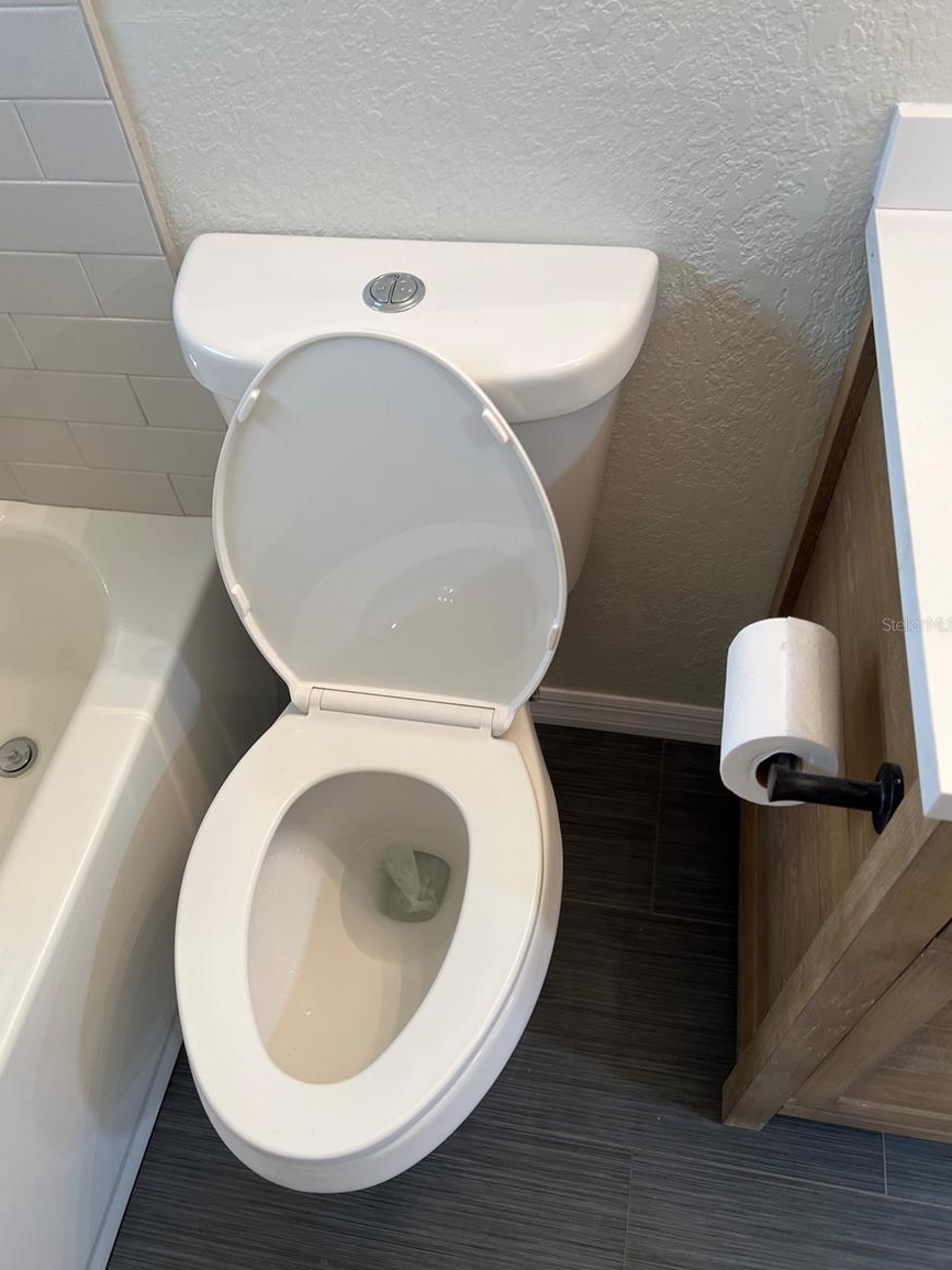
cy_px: 624
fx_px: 990
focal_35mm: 27
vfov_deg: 65.3
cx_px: 466
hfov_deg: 51.4
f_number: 1.5
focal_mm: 5.7
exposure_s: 1/60
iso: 64
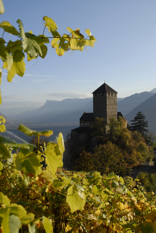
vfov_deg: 51.2
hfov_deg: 35.6
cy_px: 116
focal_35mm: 38
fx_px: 243
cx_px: 78
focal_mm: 25
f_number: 6.3
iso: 100
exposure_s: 1/200
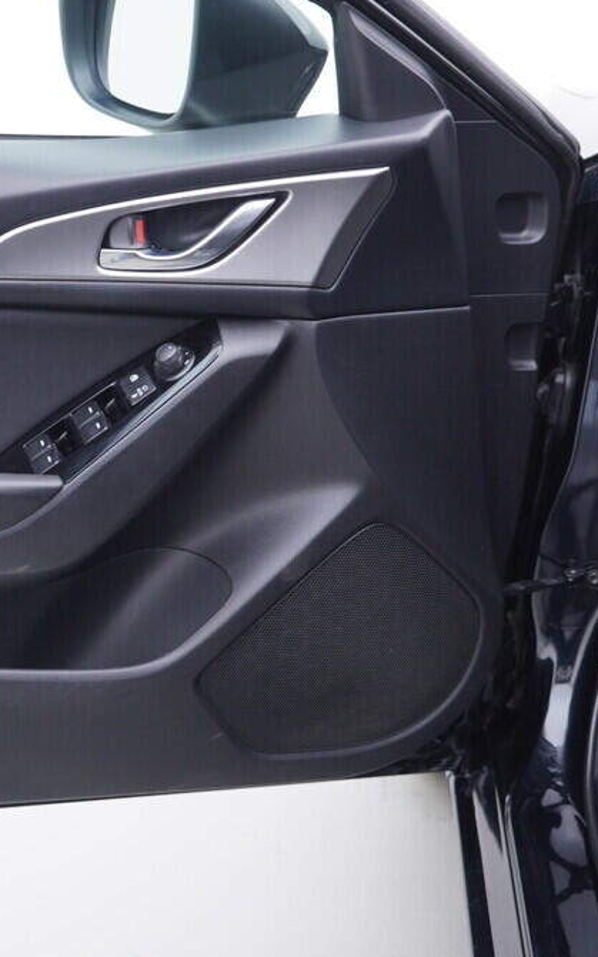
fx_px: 1461
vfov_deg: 36.3
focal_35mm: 56
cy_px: 483
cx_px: -33
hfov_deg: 22.1
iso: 160
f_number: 2.8
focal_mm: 24
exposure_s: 1/40
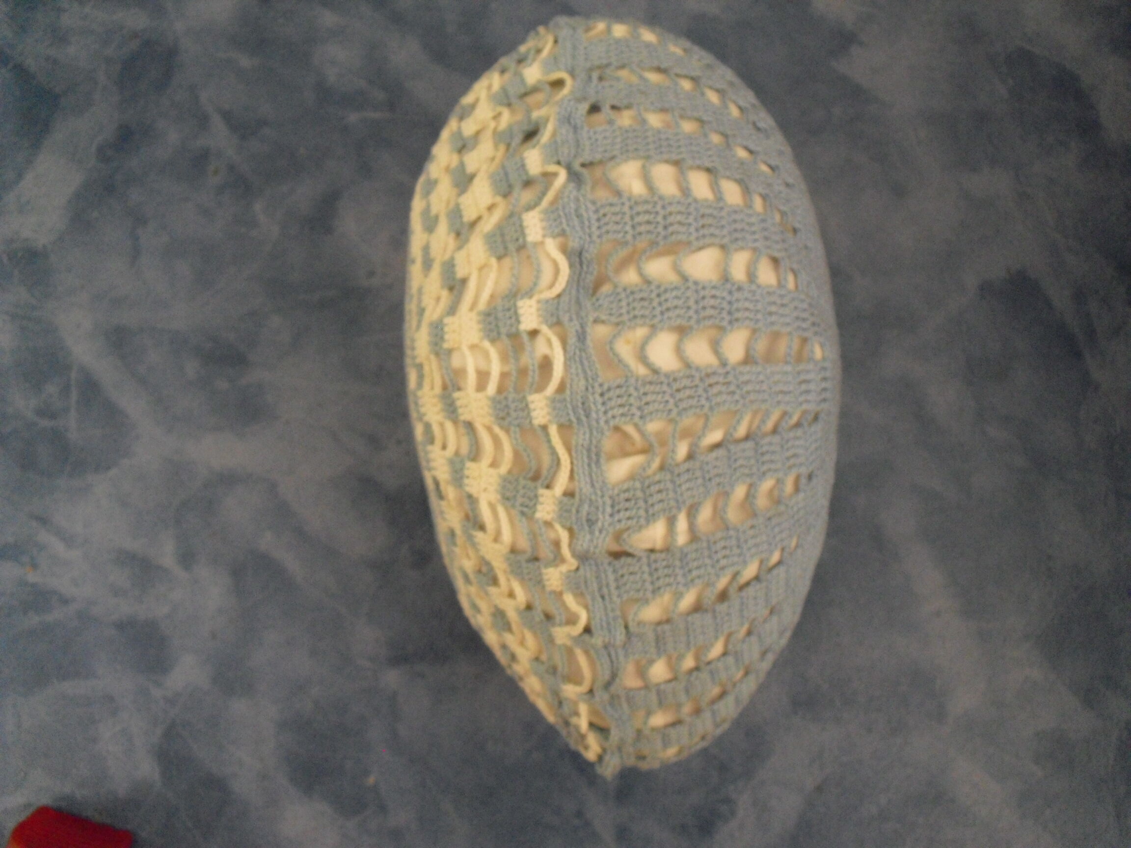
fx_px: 1176
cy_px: 424
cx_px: 566
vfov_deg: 39.7
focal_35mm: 36
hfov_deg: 51.4
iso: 800
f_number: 3.1
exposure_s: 1/100
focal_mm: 6.3
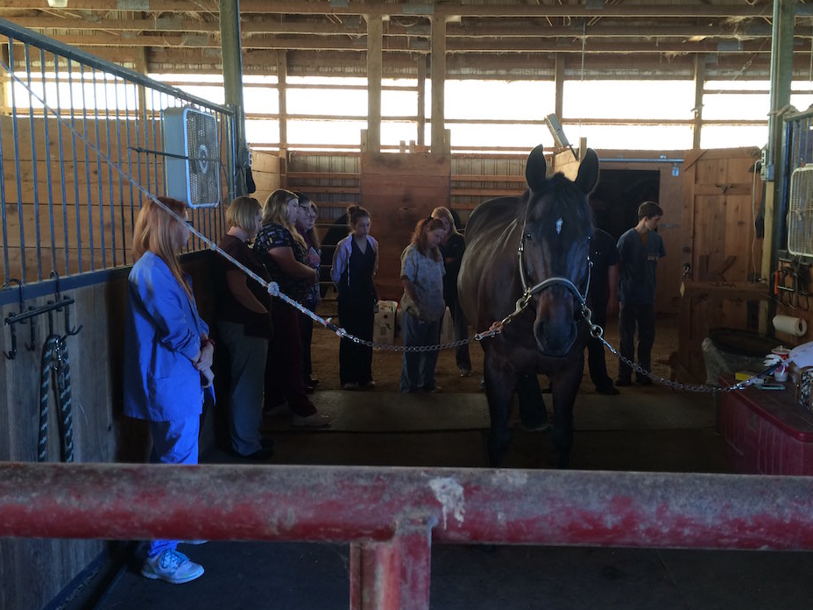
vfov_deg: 44.1
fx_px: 752
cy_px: 283
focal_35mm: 32
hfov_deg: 56.7
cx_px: 443
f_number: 2.2
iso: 64
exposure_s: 1/30
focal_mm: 4.15
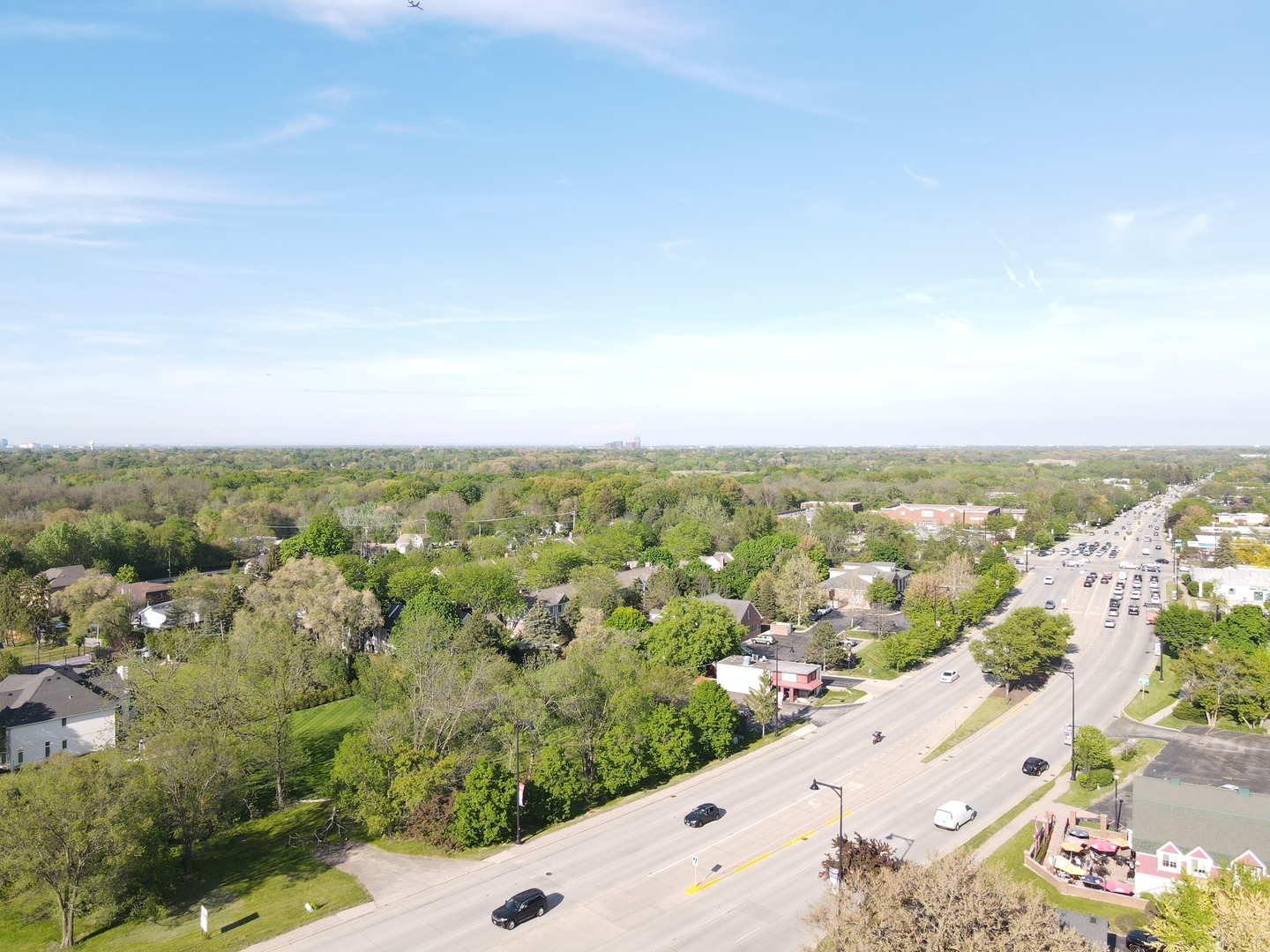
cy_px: 476
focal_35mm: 24
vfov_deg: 56.8
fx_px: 881
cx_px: 635
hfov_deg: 71.6
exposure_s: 1/320
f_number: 2.8
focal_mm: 4.5
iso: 100
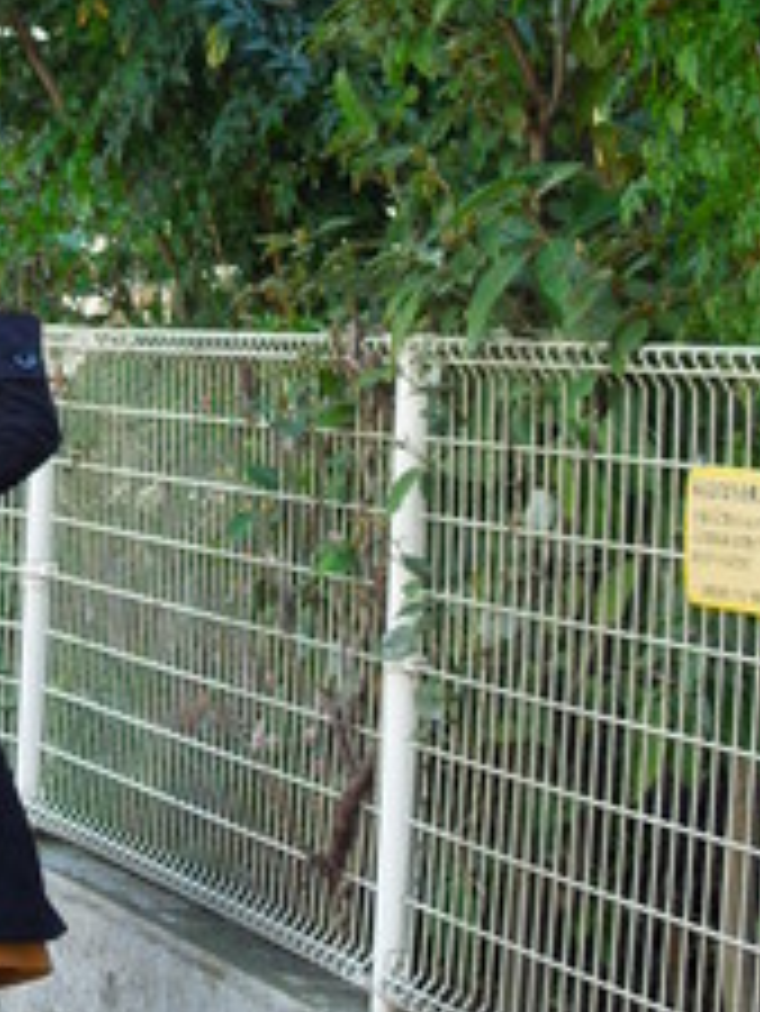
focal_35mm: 142
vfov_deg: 13.8
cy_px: 229
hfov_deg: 10.4
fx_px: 4153
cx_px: 151
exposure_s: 1/160
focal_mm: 8.7
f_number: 4
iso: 160
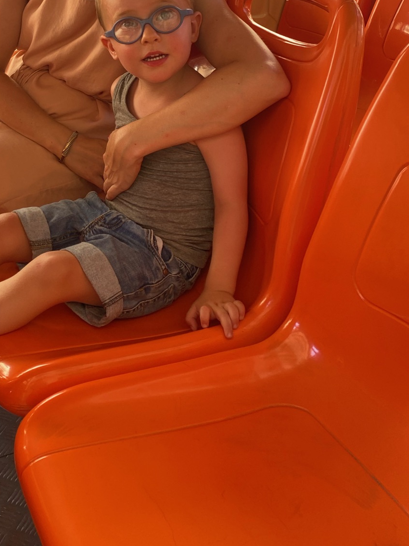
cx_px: 116
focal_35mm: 47
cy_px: 76
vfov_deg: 38.2
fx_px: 740
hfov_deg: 30.5
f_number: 1.8
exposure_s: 1/122
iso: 64
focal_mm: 4.25
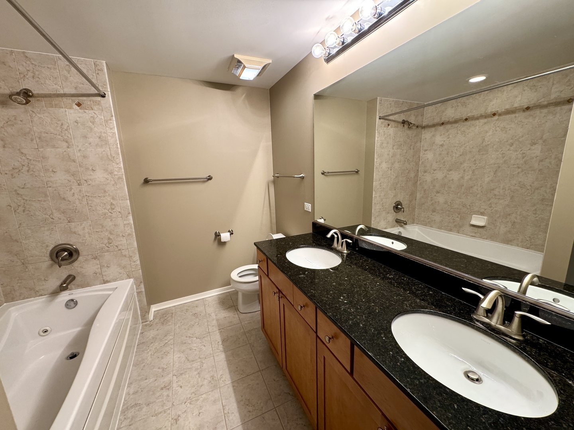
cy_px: 215
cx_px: 287
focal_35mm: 14
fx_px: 232
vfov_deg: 85.7
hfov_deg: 102.1
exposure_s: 1/60
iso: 250
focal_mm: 2.22
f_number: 2.2
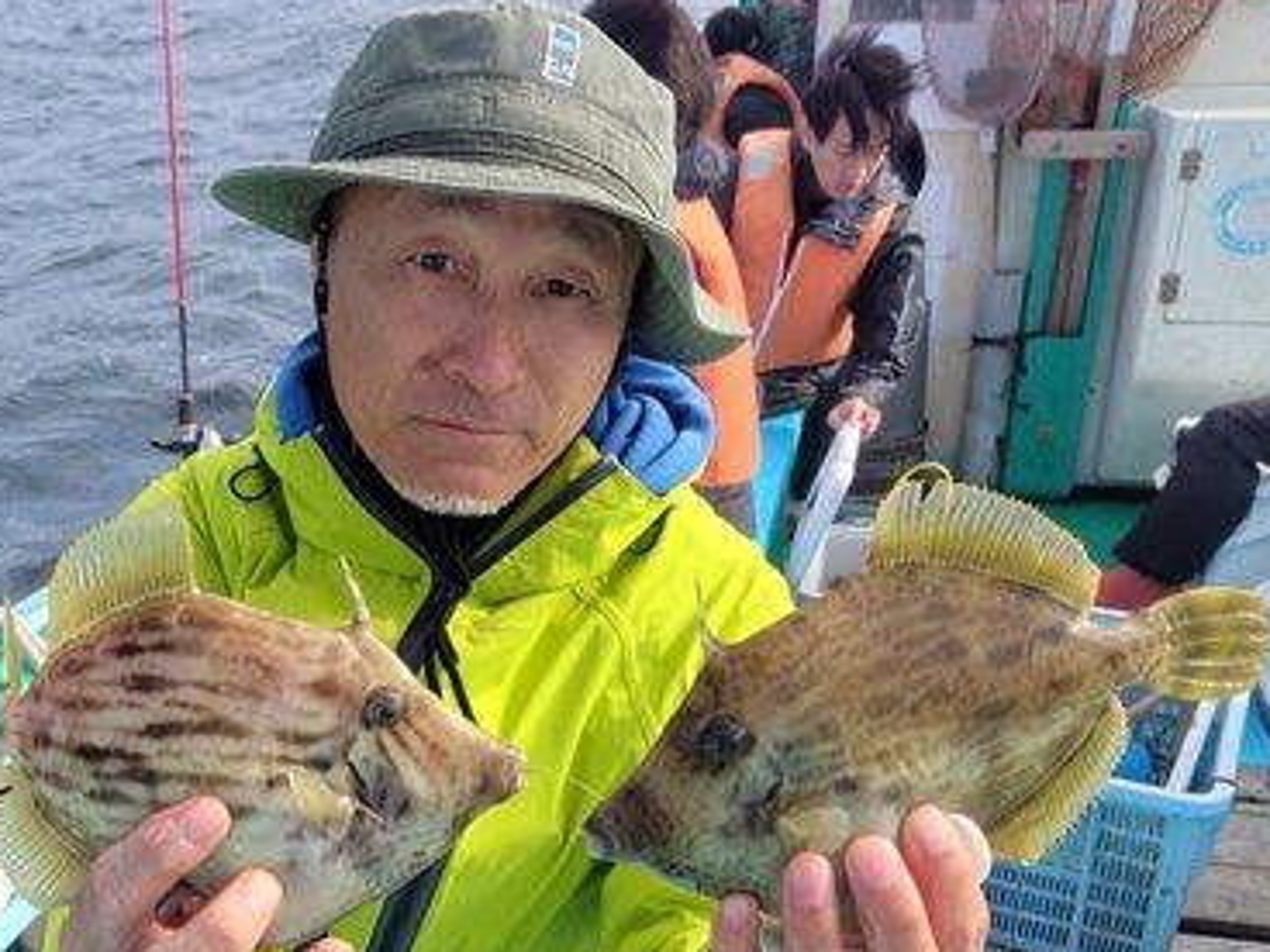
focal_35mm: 40
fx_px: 1468
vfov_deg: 35.4
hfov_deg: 46.0
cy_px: 683
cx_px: 418
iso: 50
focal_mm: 5.6
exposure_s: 1/592
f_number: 1.9
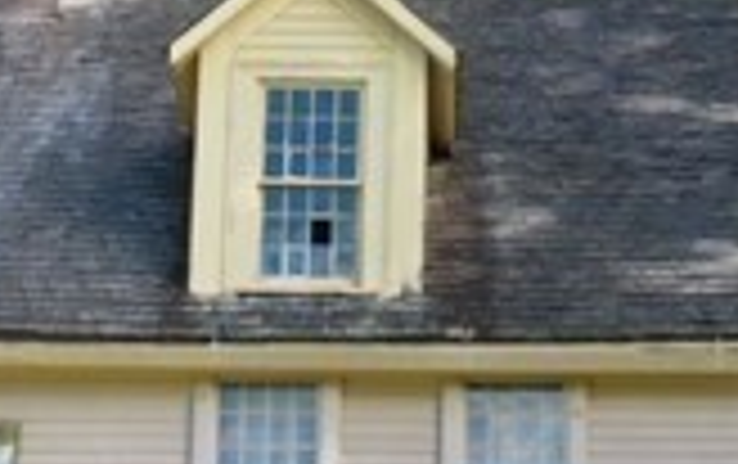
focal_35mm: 178
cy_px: 151
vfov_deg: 7.4
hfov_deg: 11.7
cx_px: 670
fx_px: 3585
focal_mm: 10.26
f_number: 7.1
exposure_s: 1/80
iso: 100
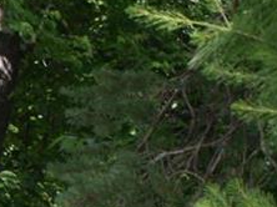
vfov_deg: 6.9
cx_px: -655
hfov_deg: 7.8
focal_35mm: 208
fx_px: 1663
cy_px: 419
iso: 125
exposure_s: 1/125
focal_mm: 20
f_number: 5.6
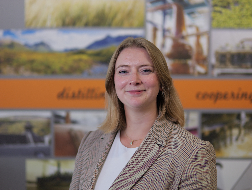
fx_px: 444
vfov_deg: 24.0
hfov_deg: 31.7
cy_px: 96
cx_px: 125
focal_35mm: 61
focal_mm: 30
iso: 100
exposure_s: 1/100
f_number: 1.4
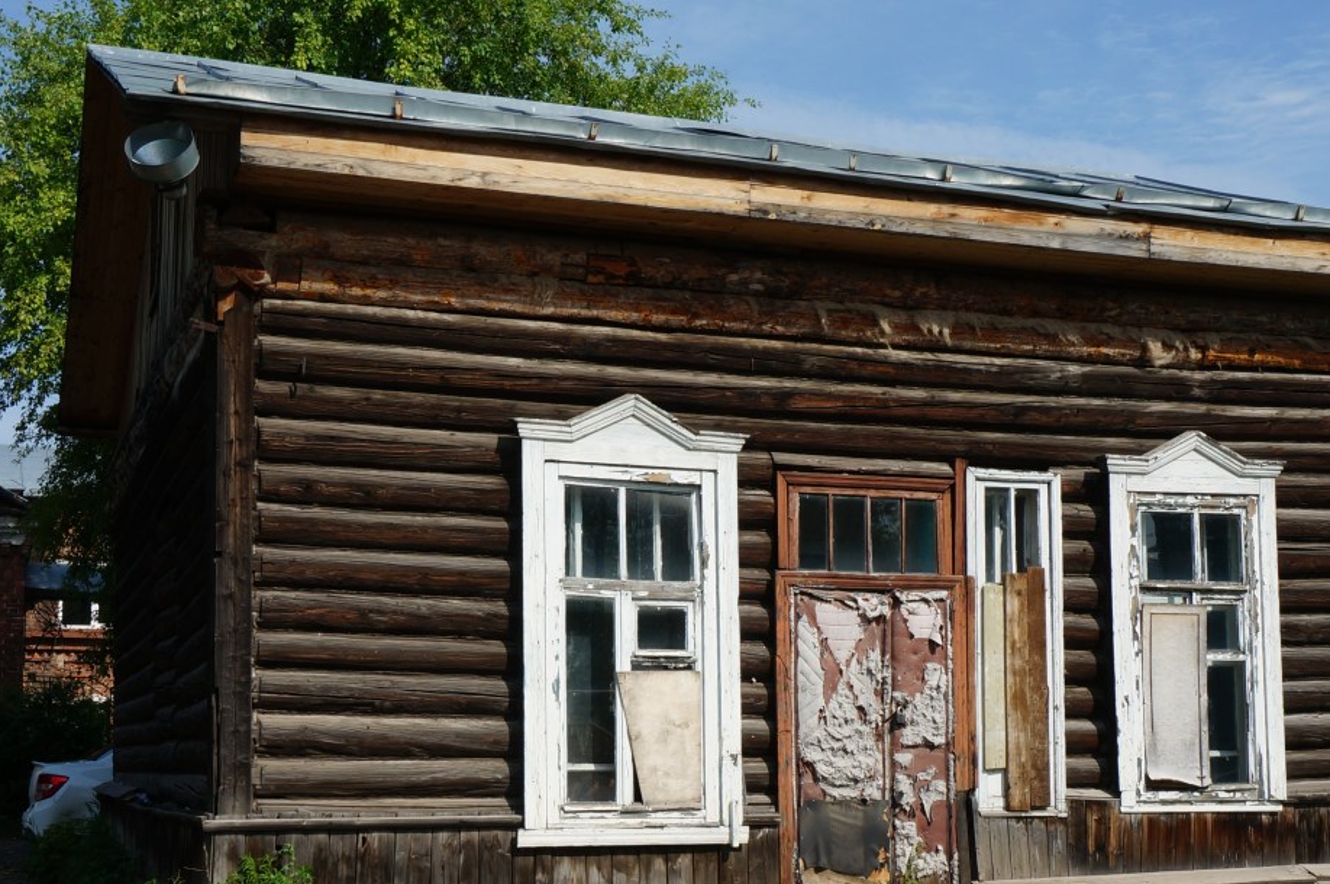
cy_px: 583
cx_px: 708
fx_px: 1808
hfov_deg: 40.4
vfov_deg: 27.3
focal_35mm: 49
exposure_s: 1/125
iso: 100
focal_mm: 20
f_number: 13
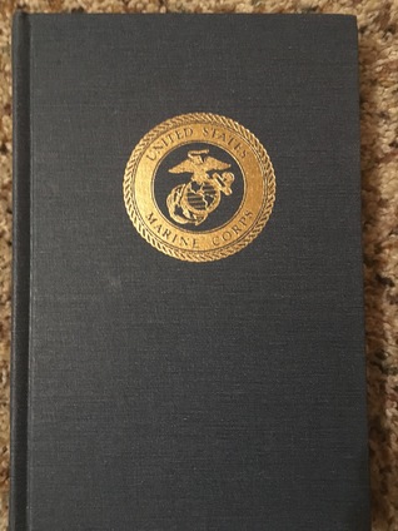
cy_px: 266
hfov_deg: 48.2
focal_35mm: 29
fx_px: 445
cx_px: 199
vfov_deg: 61.7
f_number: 2.2
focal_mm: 4.15
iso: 400
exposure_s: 1/15
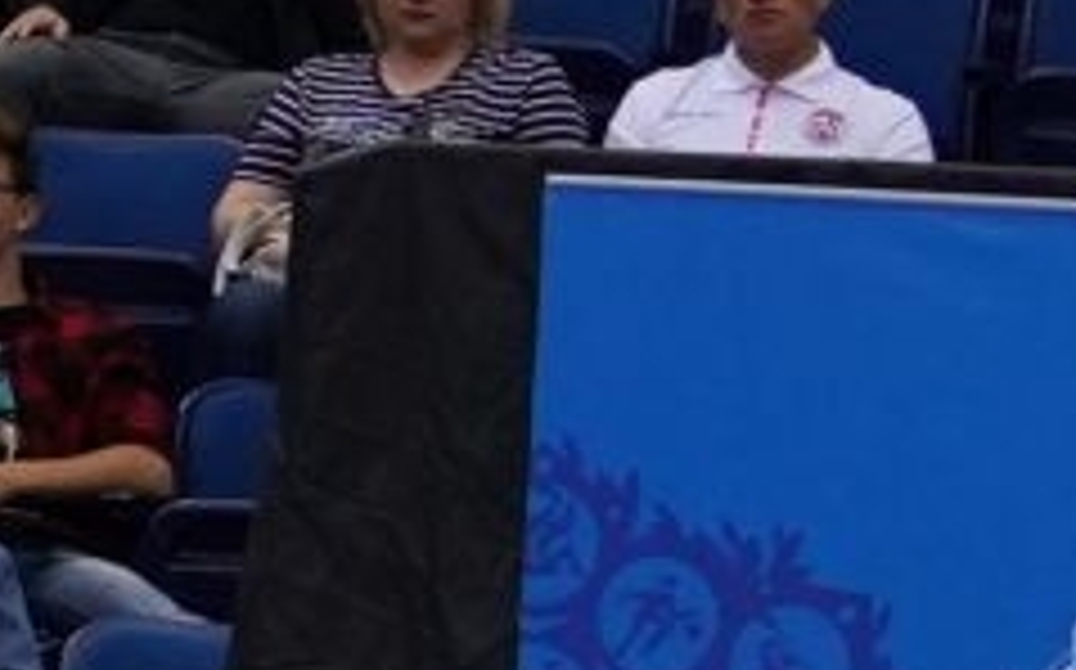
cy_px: 1421
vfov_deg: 1.6
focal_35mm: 806
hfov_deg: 2.6
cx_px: -711
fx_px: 23619
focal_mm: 70
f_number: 2.8
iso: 1250
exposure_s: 1/1000
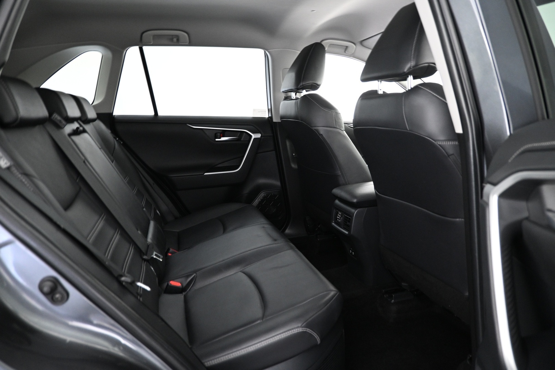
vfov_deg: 53.1
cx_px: 278
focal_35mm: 24
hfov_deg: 73.7
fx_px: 370
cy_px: 185
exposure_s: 1/13
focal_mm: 16
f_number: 3.5
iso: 1600
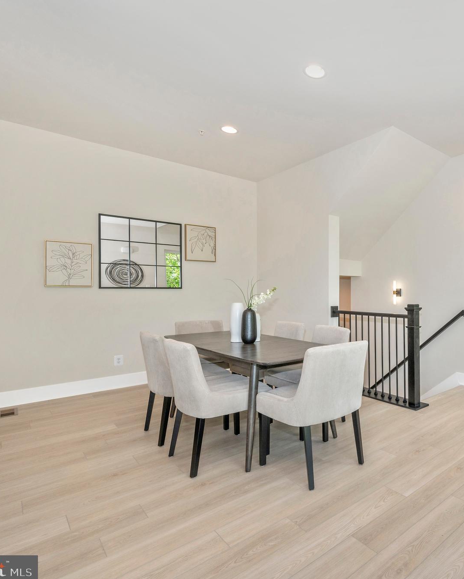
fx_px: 343
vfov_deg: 80.4
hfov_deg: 61.3
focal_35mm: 20
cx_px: 384
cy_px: 293
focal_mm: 14
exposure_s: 1/125
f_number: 8
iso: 500
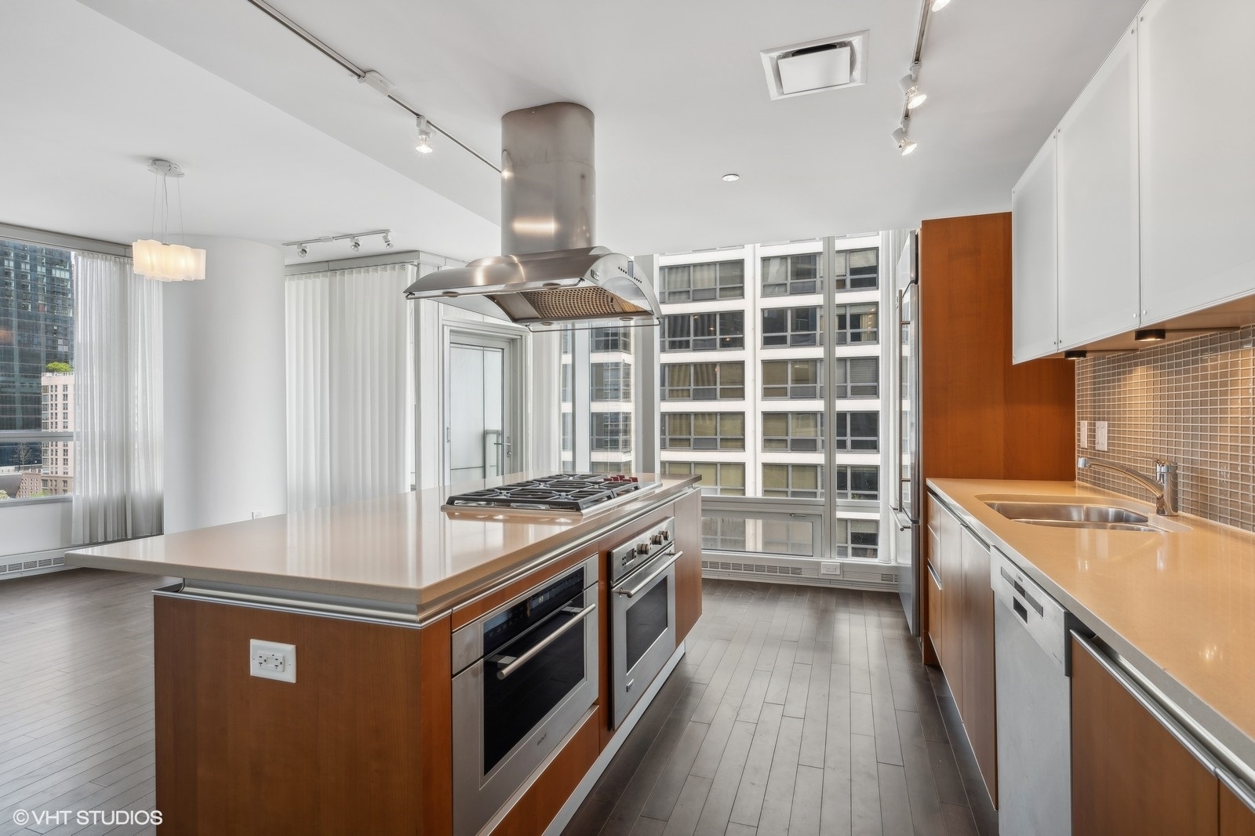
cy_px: 418
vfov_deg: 68.9
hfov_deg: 91.6
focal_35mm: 18
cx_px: 628
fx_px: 610
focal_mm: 17.5
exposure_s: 1/10
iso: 200
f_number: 9.5
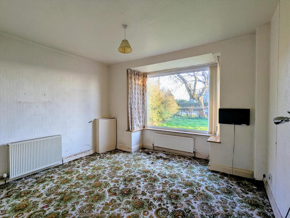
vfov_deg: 78.2
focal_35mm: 16
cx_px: 145
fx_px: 134
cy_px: 109
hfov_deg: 94.4
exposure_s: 1/54.2
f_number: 2.2
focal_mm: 2.35
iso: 67
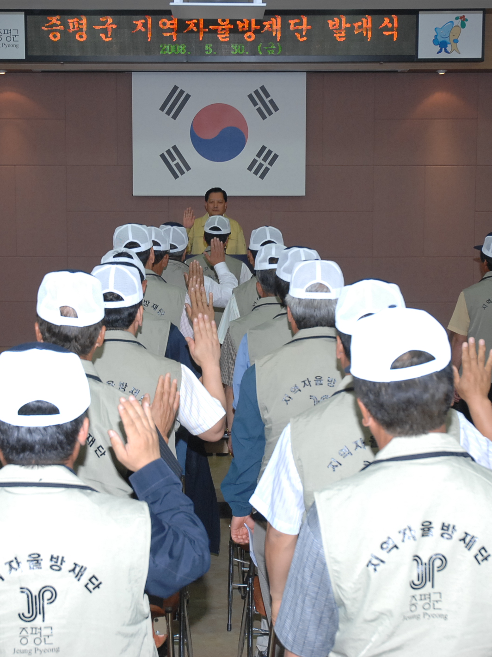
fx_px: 1403
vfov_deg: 26.3
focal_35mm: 74
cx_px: 226
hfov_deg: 19.9
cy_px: 328
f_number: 5.6
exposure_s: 1/60
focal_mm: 34
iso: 400
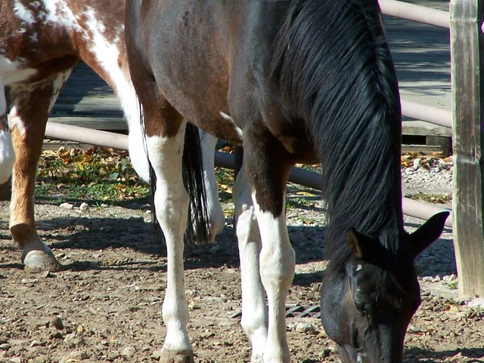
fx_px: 10634
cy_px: 118
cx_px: 197
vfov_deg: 2.0
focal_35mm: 760
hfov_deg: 2.6
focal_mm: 63
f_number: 3.7
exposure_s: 1/1000
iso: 100
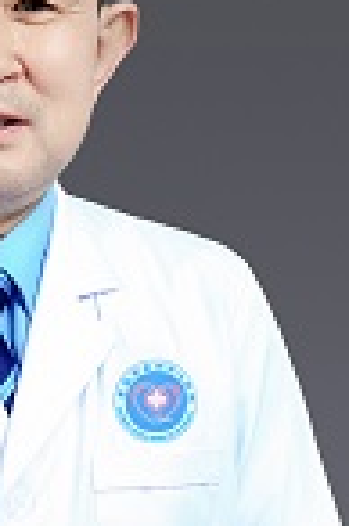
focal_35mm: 154
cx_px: -14
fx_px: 2245
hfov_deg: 8.8
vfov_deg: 13.2
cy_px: 468
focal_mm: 50
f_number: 10
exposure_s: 1/160
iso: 200
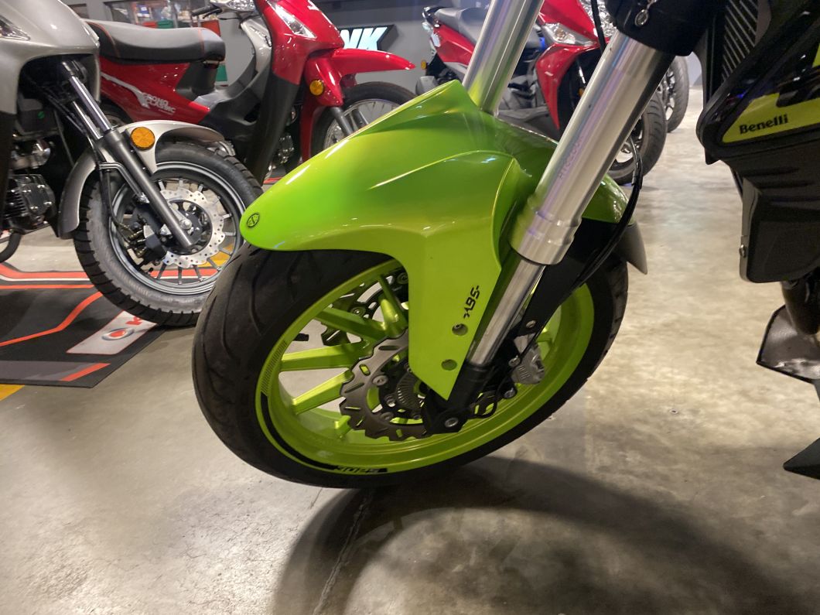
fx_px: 616
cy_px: 308
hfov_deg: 67.3
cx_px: 410
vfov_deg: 53.1
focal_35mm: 26
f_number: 1.8
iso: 400
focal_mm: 4.25
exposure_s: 1/33
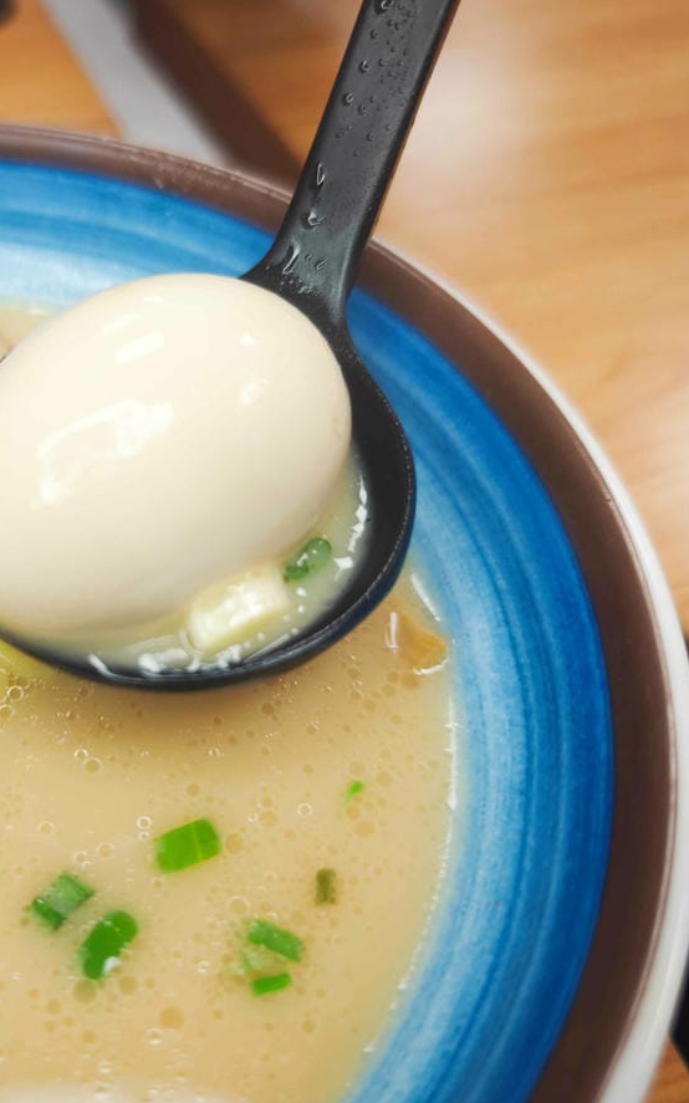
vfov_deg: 58.2
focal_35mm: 33
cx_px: 144
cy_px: 547
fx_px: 992
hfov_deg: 37.0
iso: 160
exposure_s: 1/120
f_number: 1.63
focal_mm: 8.72
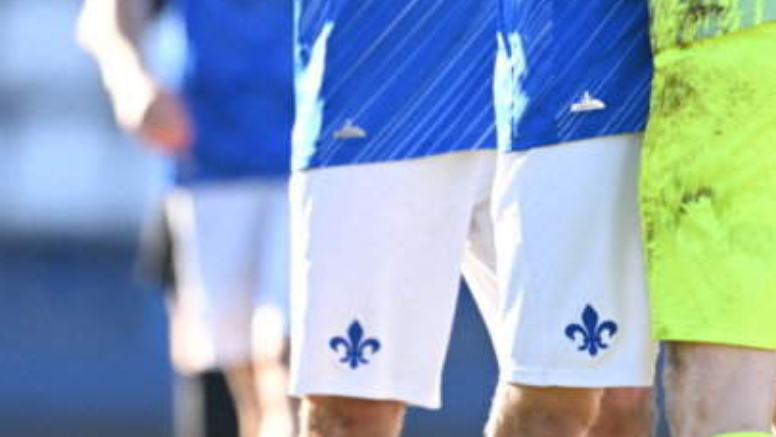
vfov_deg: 1.0
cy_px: -29
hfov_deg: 1.7
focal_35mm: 1240
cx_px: 558
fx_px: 25520
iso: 640
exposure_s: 1/2000
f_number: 2.8
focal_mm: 400
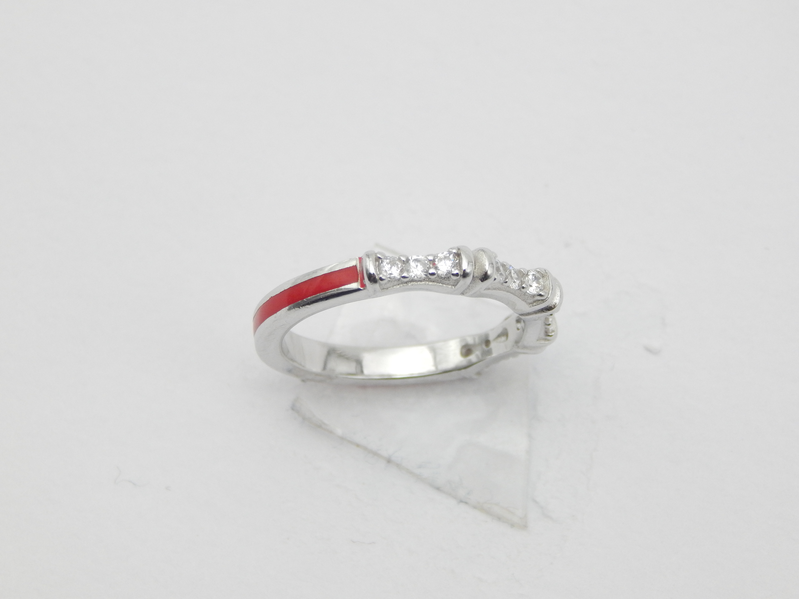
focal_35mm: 160
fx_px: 3693
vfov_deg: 9.3
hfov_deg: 12.3
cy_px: 300
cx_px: 400
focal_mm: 28.7
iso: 360
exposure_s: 1/250
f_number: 5.1
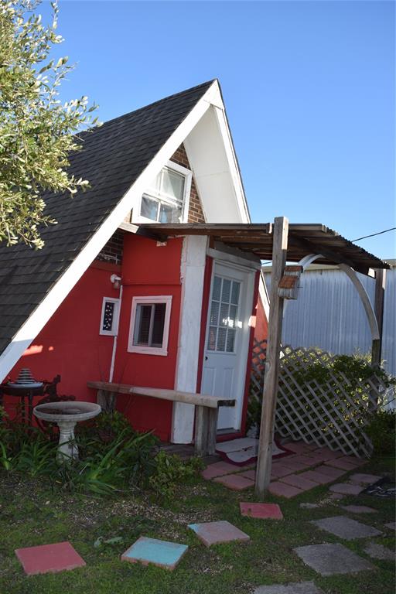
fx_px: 445
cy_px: 297
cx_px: 198
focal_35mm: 27
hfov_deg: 47.9
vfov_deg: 67.4
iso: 100
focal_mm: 18
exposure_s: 1/200
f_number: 8
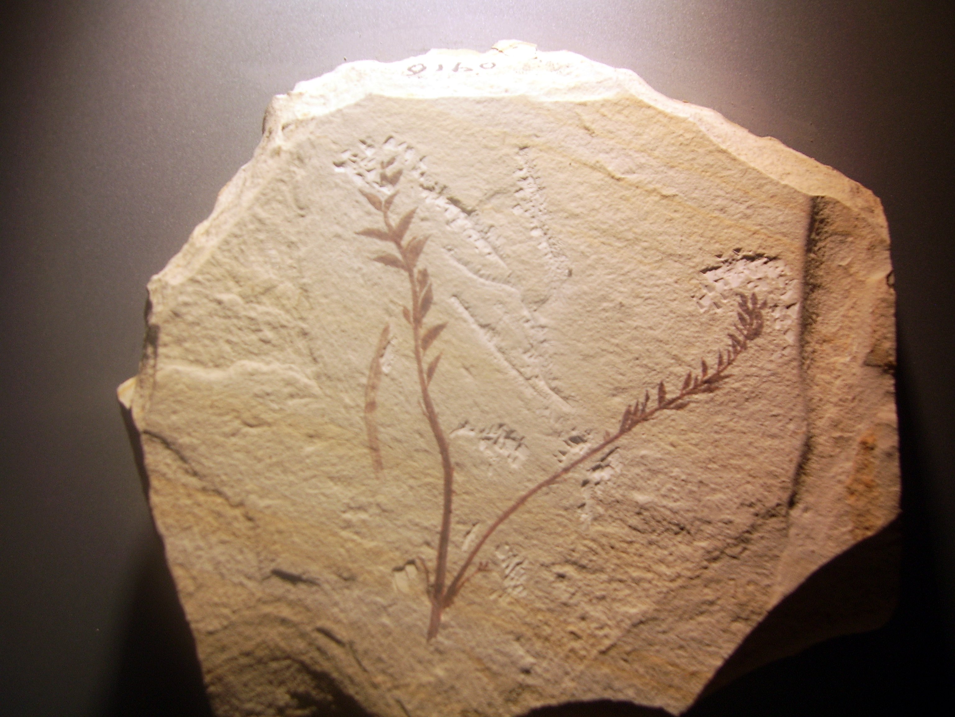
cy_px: 358
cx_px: 478
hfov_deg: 49.0
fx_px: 1048
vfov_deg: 37.7
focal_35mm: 38
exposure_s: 1/80
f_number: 2.8
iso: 50
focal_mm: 7.8
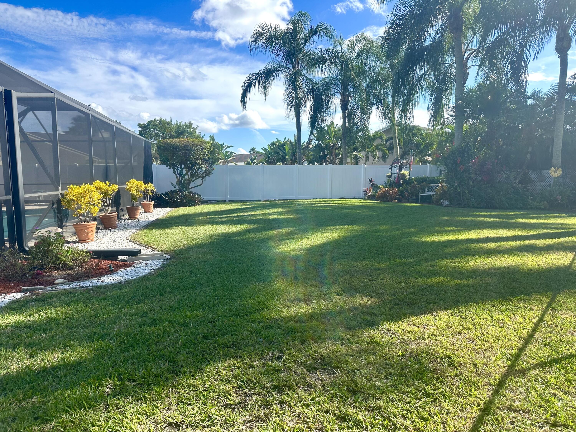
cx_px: 288
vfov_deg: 56.8
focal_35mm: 24
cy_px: 216
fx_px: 399
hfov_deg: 71.6
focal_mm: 6.86
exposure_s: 1/2732
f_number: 1.78
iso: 80
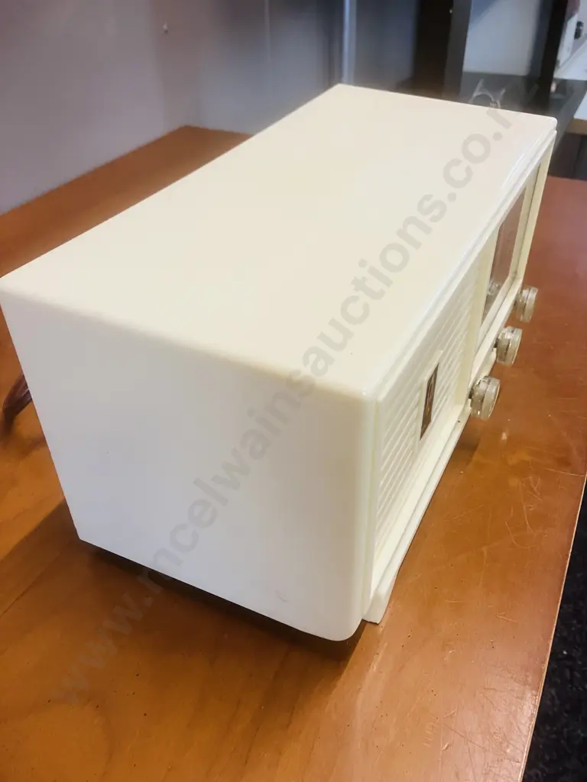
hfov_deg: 49.7
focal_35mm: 28
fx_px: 633
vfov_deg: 63.4
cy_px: 391
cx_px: 294
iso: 100
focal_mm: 3.99
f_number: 1.8
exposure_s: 1/50
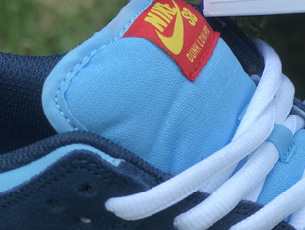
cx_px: 336
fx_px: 1199
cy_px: -10
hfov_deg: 14.2
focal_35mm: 136
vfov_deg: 10.8
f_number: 2.8
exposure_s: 1/276
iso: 20
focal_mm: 6.6
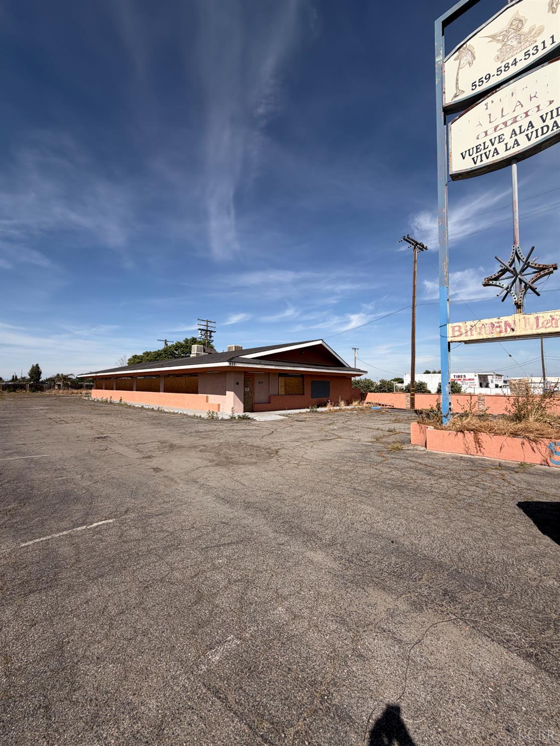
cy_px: 373
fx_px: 302
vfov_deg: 102.0
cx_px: 280
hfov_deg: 85.7
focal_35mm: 14
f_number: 2.2
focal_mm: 2.22
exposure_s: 1/1087
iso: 20
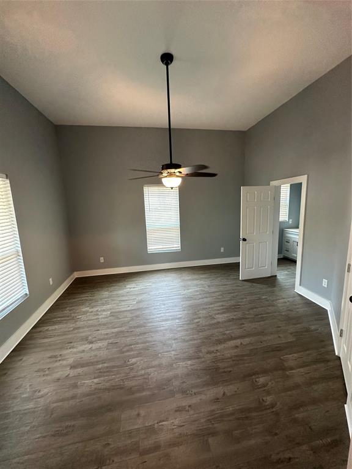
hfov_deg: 85.7
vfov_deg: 102.1
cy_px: 234
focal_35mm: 14
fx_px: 190
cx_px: 176
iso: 160
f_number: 2.2
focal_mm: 2.22
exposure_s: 1/60
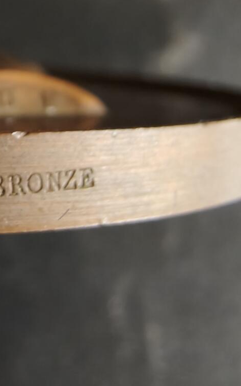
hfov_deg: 22.1
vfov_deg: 35.1
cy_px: 186
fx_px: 610
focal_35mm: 58
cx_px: 47
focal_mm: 2.32
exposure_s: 1/50
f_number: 2
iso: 320
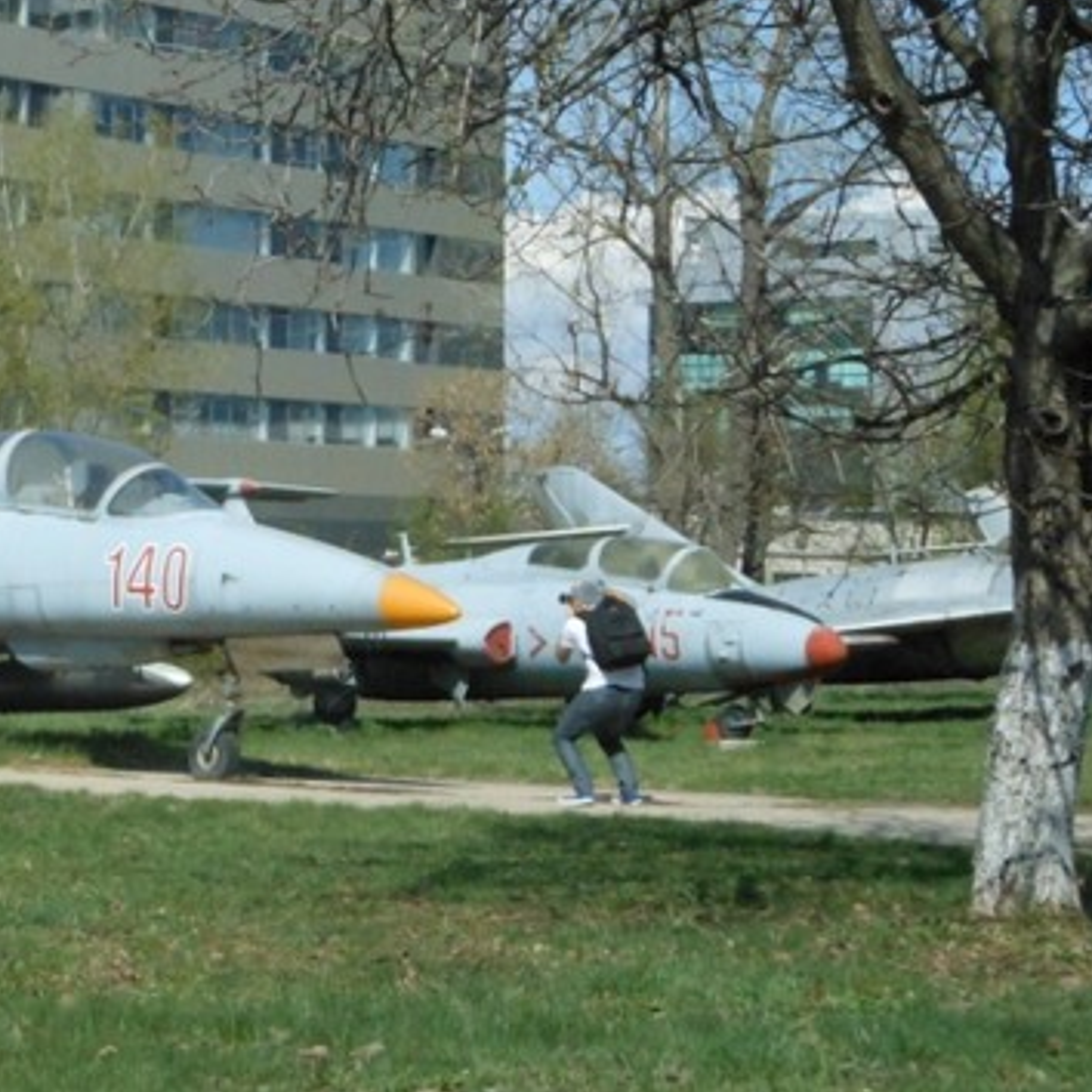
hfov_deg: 14.9
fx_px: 4069
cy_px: 395
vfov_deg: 15.3
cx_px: -74
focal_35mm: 114
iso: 400
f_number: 13.1
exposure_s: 1/500
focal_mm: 10.2
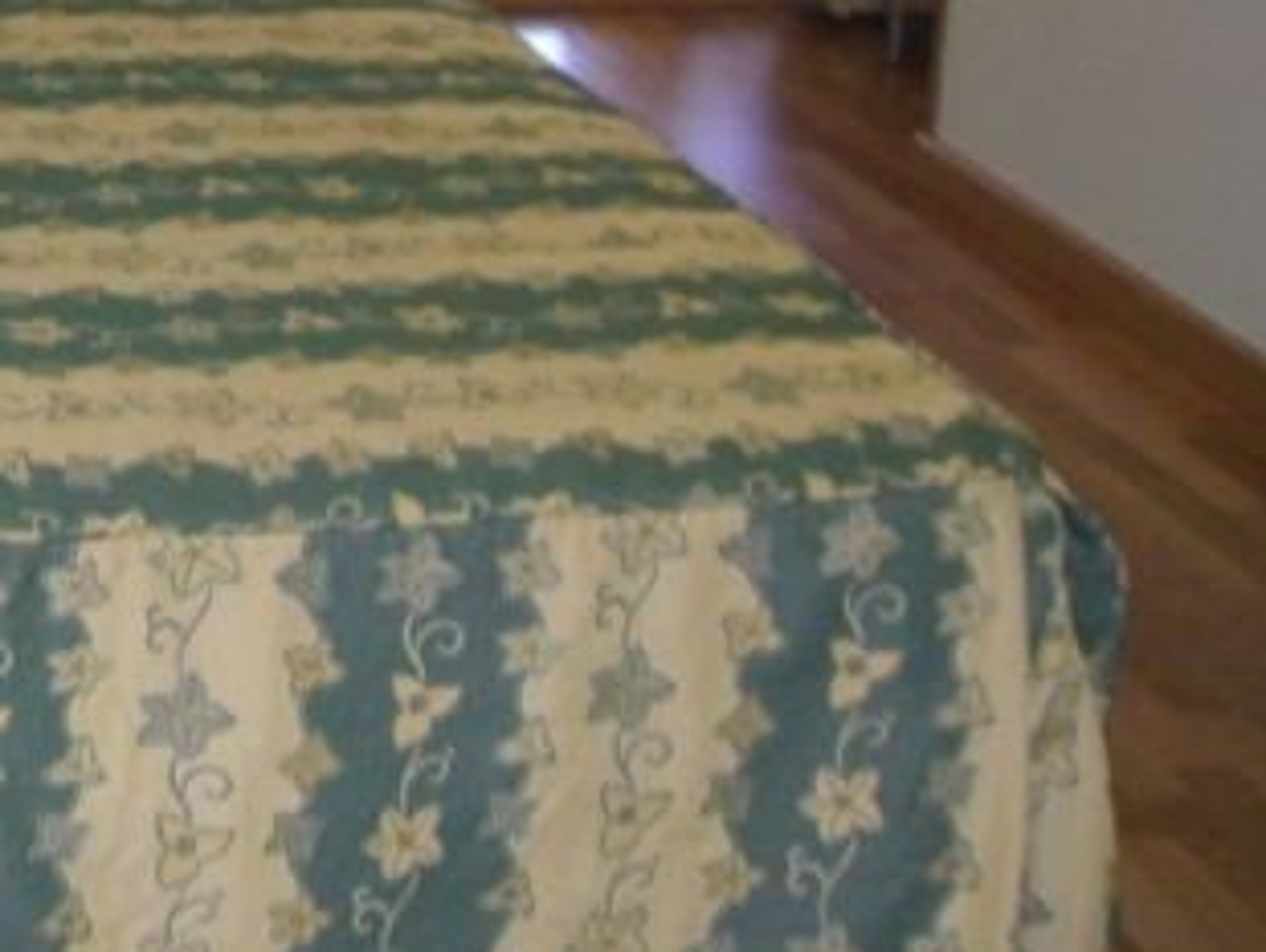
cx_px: -359
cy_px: -184
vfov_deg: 14.6
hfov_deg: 18.7
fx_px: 3587
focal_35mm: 98
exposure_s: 1/60
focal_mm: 6.2
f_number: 2.7
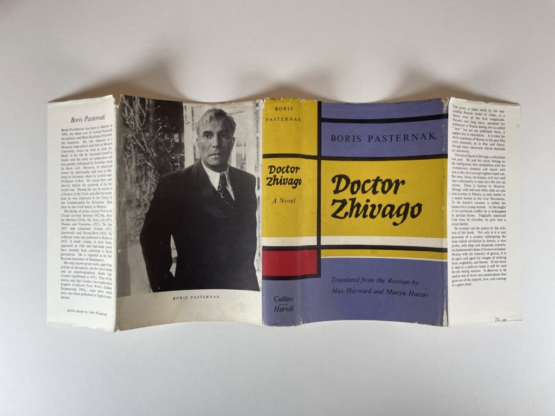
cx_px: 278
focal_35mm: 26
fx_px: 417
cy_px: 208
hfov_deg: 67.3
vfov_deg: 53.1
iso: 50
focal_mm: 4.2
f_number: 1.6
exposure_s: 1/100
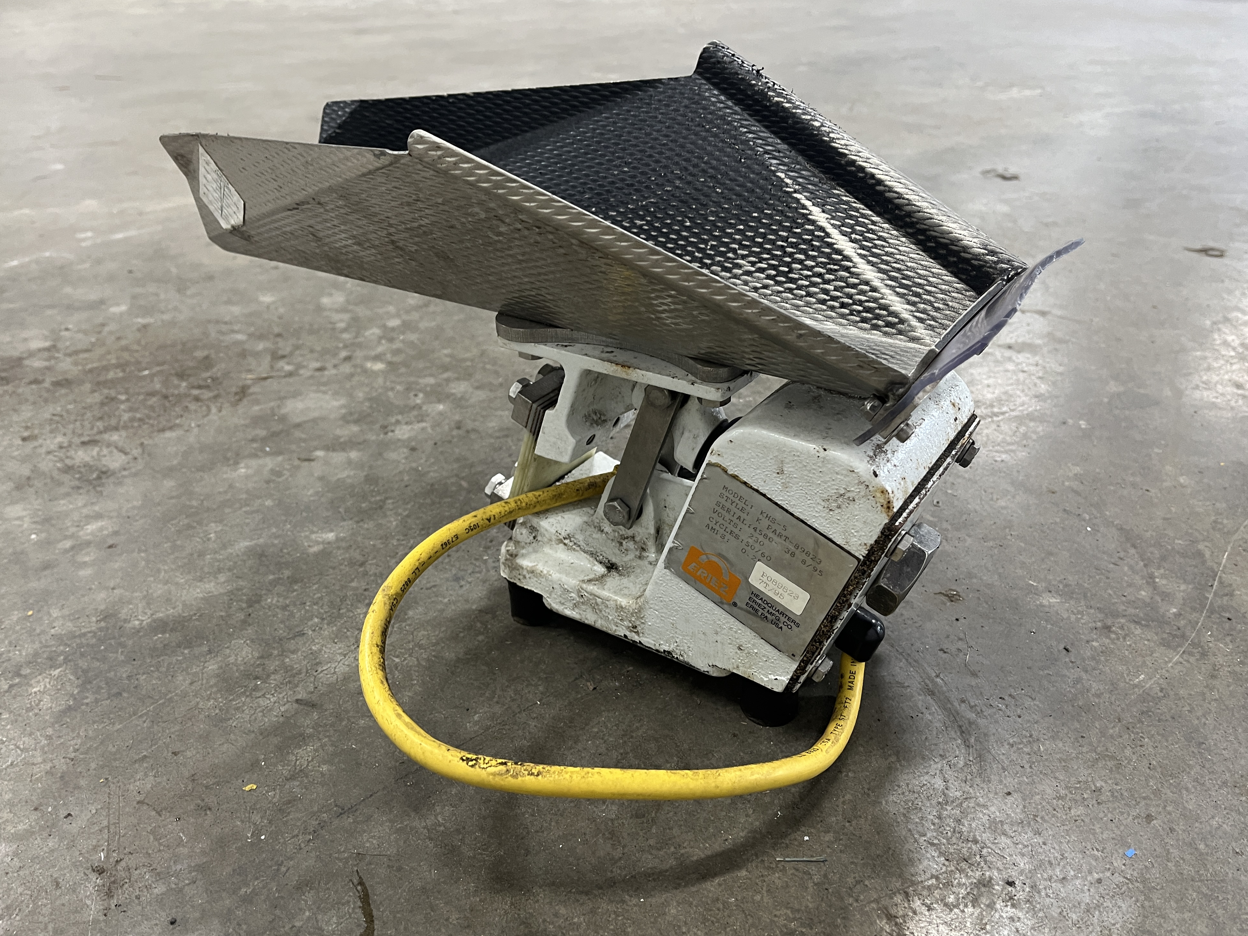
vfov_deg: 51.3
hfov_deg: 65.3
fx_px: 973
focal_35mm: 27
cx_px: 630
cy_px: 477
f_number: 1.6
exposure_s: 1/60
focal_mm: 5.1
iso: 200
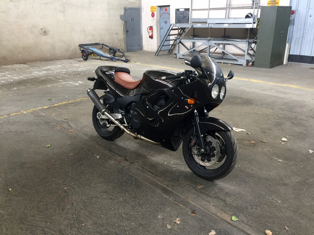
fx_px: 263
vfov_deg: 48.2
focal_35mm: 29
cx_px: 157
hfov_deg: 61.7
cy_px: 118
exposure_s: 1/17
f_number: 2.2
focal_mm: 4.15
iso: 64
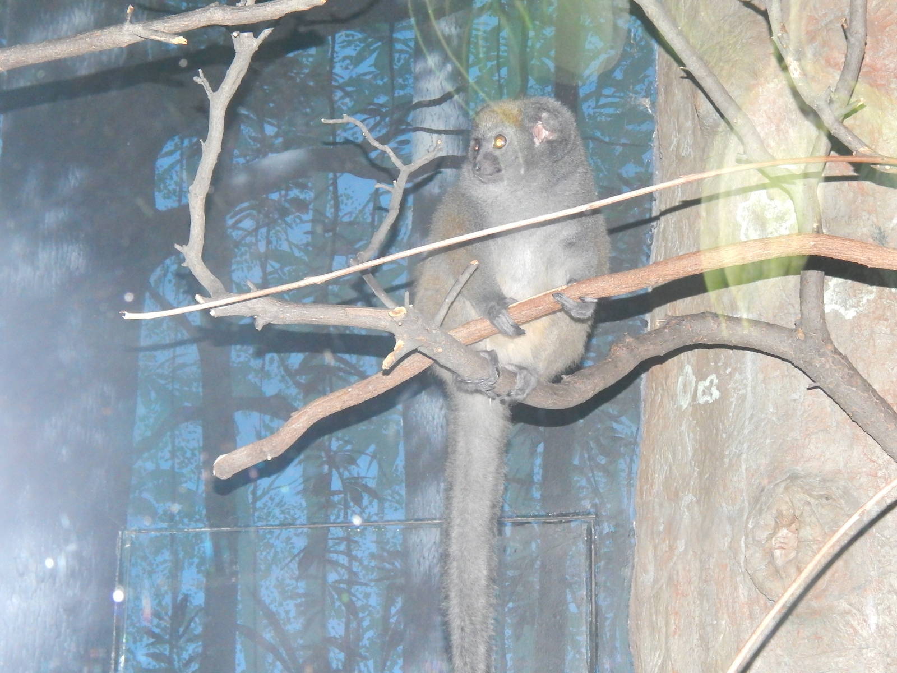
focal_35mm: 76
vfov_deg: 19.4
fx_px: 1969
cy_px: 336
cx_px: 448
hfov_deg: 25.7
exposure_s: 1/30
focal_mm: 13.5
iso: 1400
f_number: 4.2
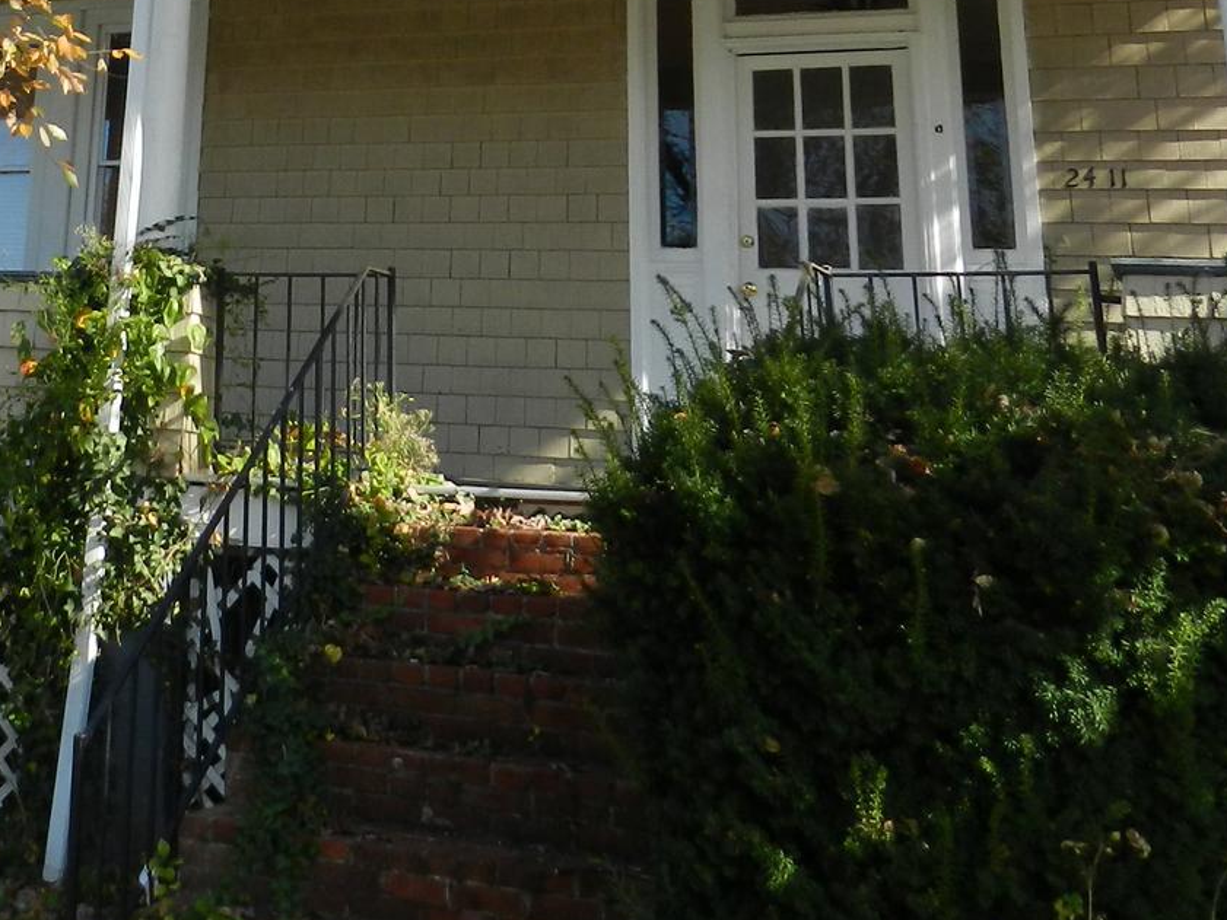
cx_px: 127
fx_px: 1985
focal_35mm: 56
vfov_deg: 23.8
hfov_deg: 32.6
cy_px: -185
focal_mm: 4
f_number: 3.4
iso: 160
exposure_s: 1/640
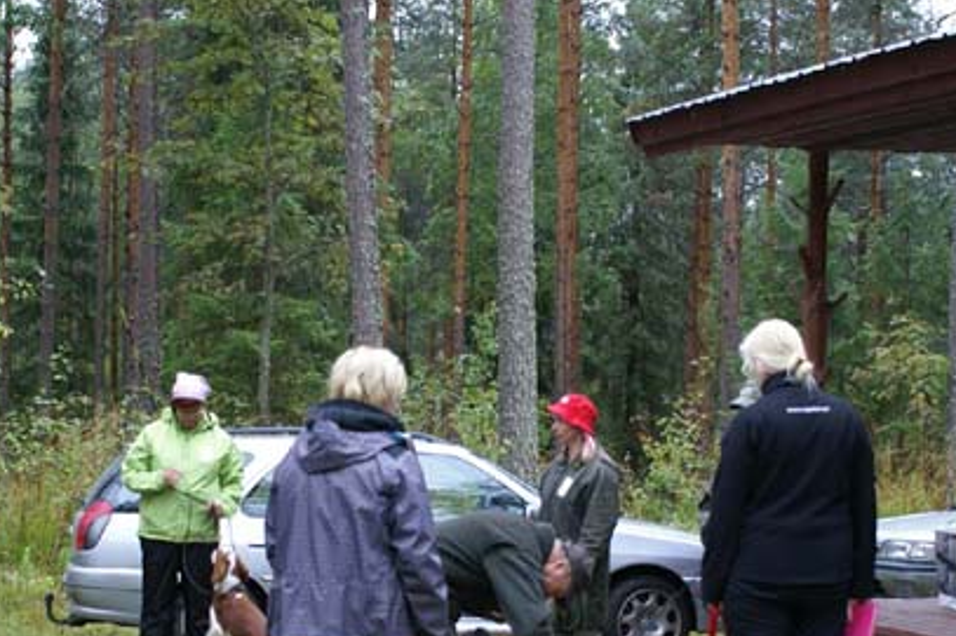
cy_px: 493
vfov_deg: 16.3
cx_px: 437
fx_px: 2203
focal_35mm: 83
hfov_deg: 24.5
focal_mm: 30
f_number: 5
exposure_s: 1/60
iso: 200
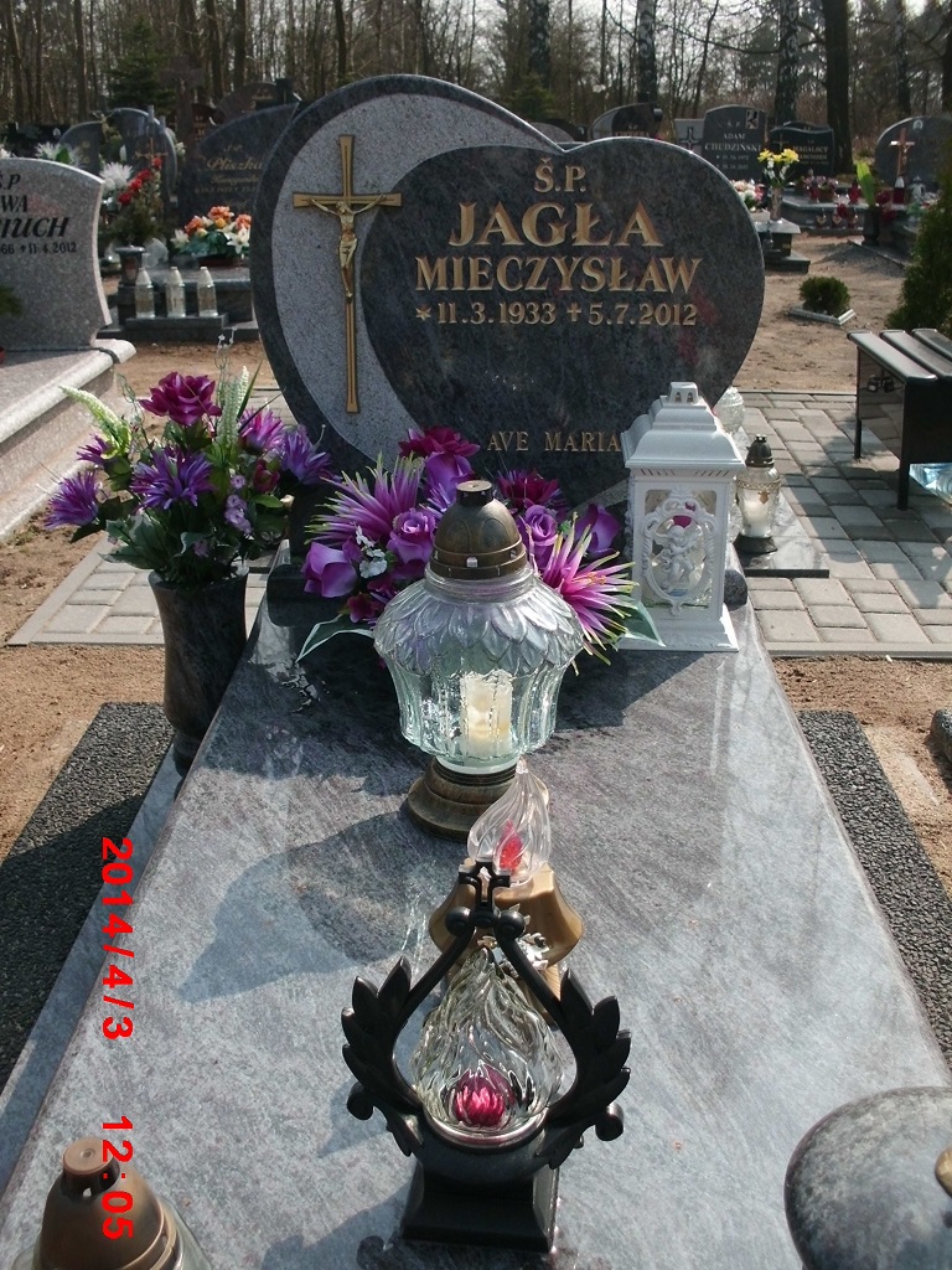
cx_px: 476
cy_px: 635
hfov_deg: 39.7
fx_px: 1320
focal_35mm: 36
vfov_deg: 51.4
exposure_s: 1/200
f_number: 7.3
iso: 64
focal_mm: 6.3
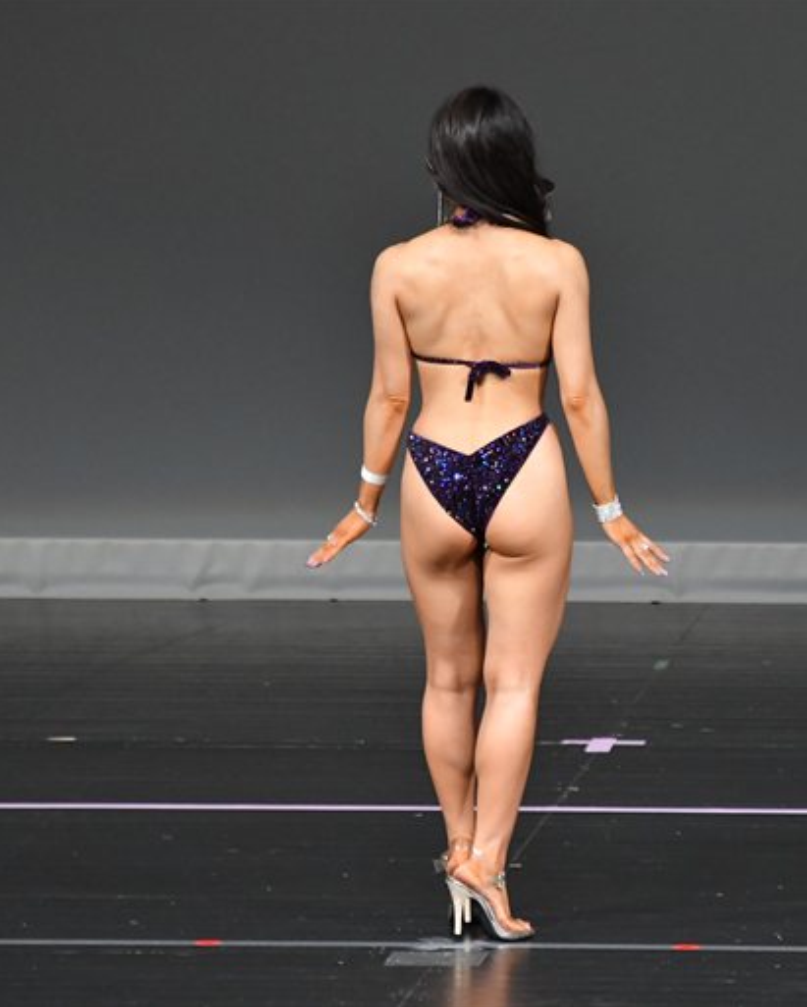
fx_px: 15839
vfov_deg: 3.6
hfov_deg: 2.9
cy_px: 503
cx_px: 596
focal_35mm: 531
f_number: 5.6
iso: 4000
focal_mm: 250
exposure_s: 1/400
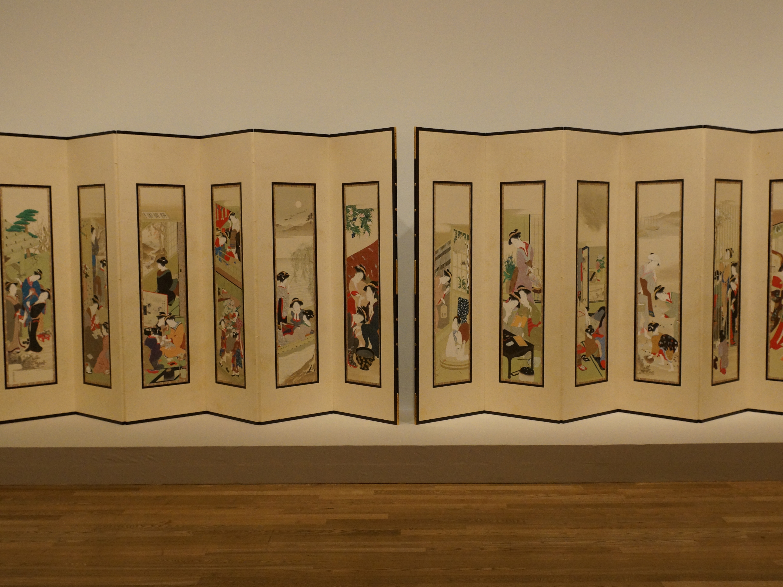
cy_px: 299
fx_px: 905
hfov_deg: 46.8
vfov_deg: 36.0
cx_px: 409
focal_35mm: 40
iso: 1000
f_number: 4
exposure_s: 1/60
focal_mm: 24
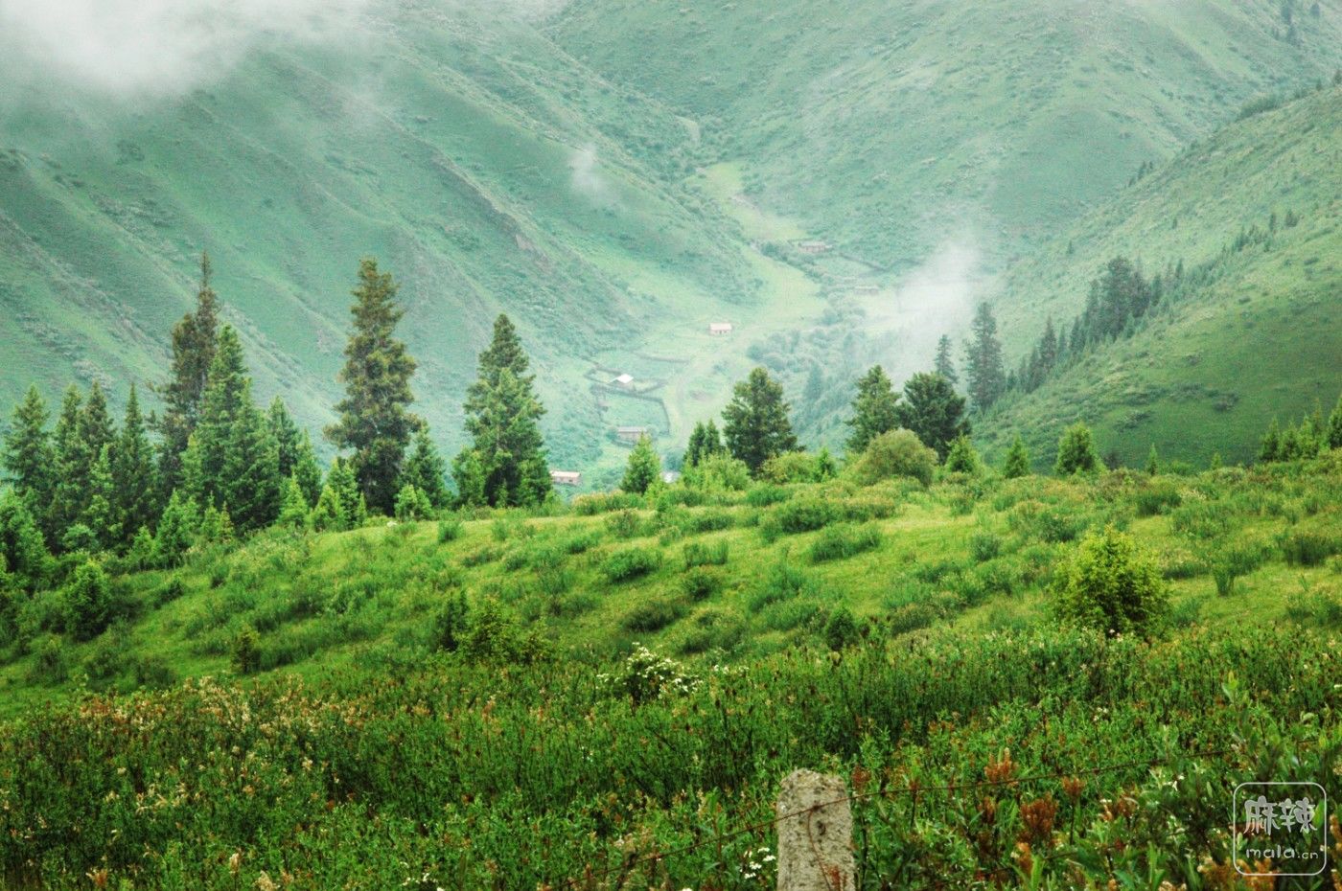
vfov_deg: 11.7
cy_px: 446
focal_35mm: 117
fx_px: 4356
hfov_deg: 17.5
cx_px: 671
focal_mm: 78
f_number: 20
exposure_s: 1/30
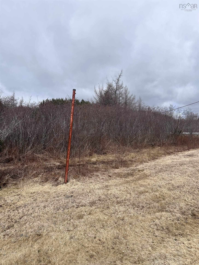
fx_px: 199
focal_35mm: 26
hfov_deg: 53.1
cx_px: 100
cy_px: 132
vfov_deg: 67.3
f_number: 1.5
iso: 50
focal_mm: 5.7
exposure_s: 1/5587
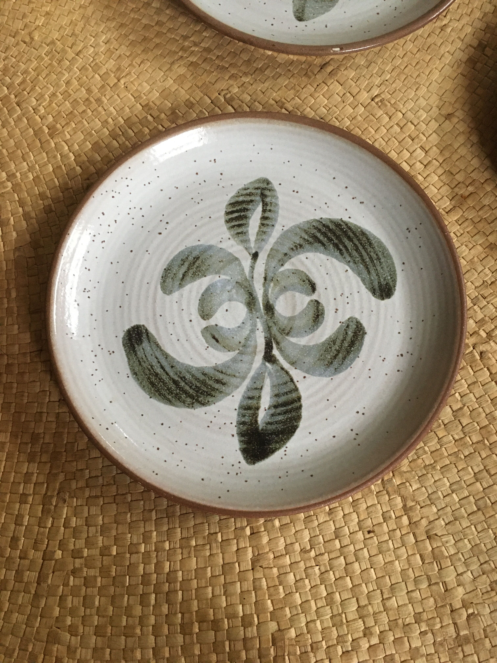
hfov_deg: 48.2
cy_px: 332
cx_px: 248
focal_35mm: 29
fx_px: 555
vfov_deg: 61.7
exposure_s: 1/25
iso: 250
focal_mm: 4.15
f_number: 2.2
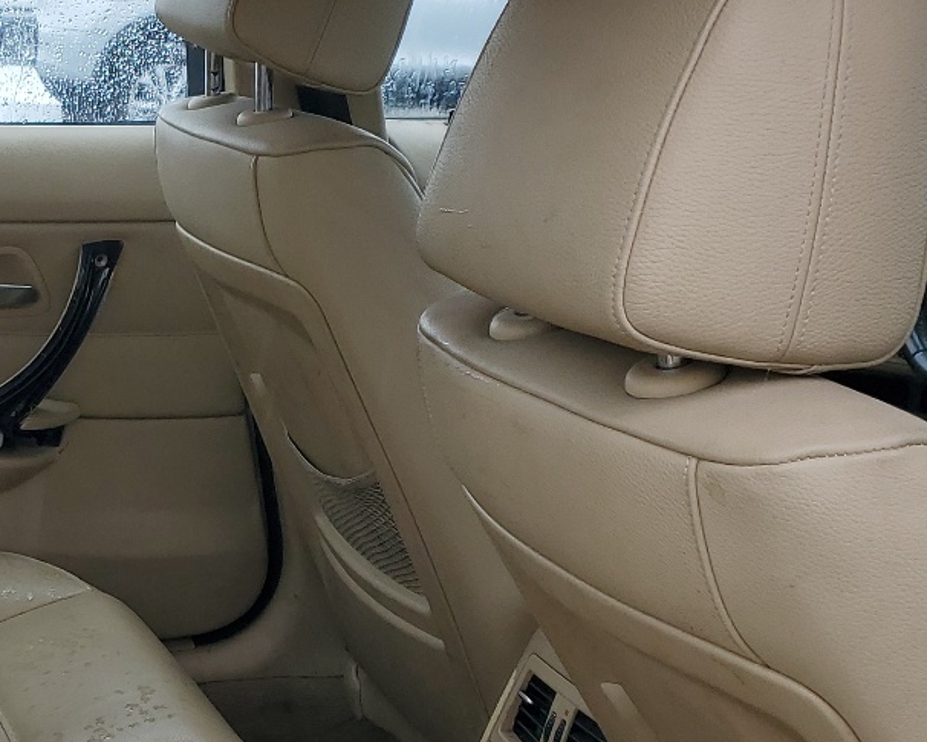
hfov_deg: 26.6
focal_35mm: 67
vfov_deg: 21.9
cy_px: 754
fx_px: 1838
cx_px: -18
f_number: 1.5
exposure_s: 1/196
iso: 50
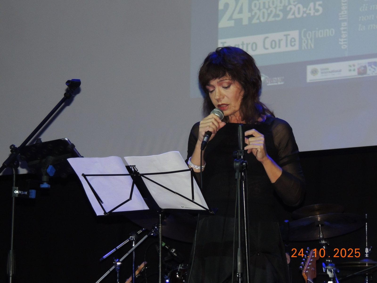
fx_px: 1579
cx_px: 188
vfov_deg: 10.2
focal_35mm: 145
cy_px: 142
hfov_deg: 13.6
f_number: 4.4
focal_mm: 25.8
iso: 640
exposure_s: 1/60
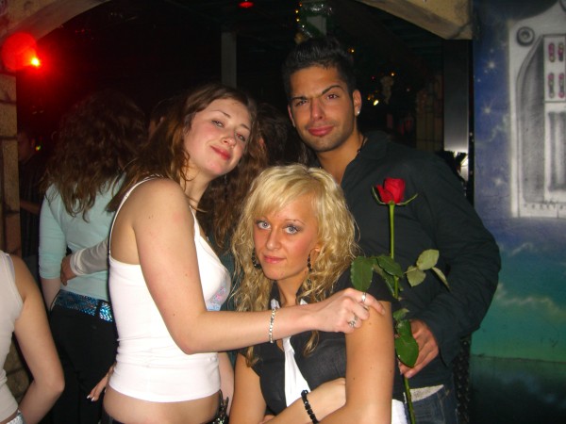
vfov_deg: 37.7
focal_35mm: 38
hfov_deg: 49.0
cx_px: 283
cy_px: 212
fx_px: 621
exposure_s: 1/60
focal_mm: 7.9
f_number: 2.8
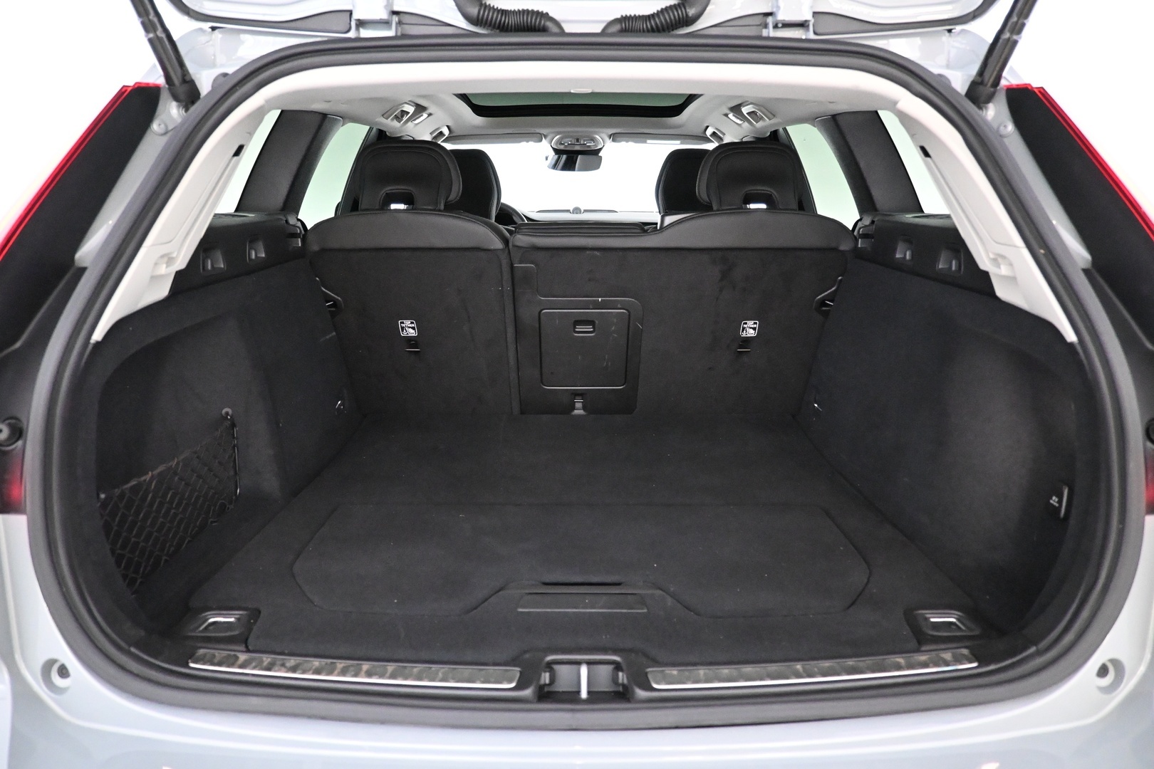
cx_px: 577
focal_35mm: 24
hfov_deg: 73.7
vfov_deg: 53.1
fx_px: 769
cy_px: 384
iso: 7200
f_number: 3.5
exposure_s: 1/60
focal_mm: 16
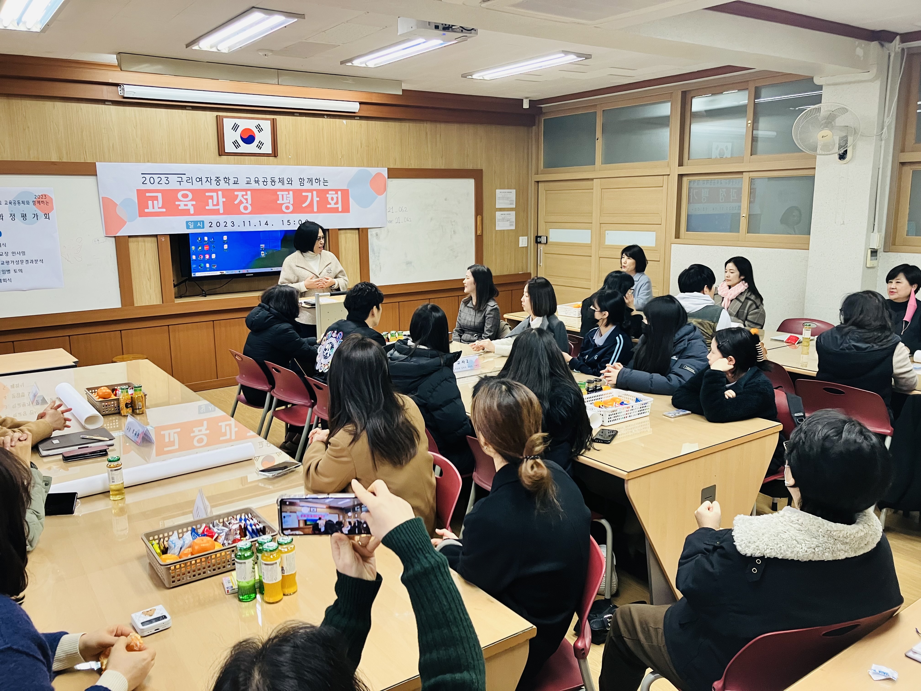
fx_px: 745
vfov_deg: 49.7
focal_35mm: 28
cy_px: 346
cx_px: 460
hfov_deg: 63.4
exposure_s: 1/60
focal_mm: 3.99
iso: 125
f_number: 1.8
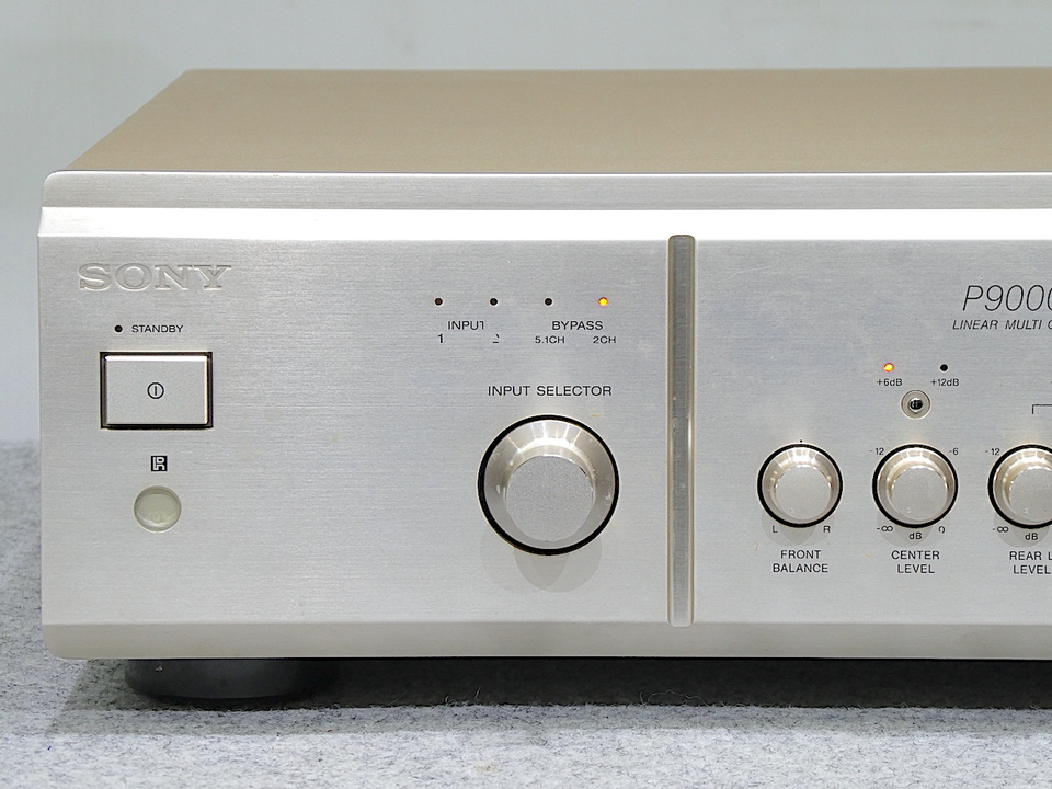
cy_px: 394
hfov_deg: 13.8
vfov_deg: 10.4
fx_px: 4346
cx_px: 526
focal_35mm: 143
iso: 200
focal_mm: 25.6
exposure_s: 1/13
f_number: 5.4
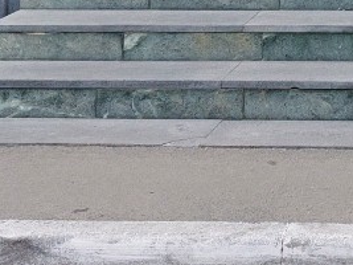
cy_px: -362
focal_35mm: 120
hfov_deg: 15.5
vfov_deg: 10.6
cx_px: 478
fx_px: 1223
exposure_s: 1/476
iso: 25
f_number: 1.8
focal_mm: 5.23
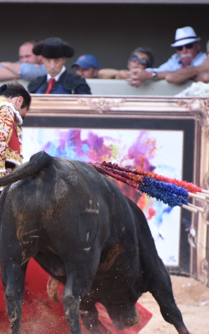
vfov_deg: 3.3
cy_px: 216
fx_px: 5866
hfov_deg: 2.0
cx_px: 3
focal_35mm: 644
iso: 800
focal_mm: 300
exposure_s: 1/400
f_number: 5.6
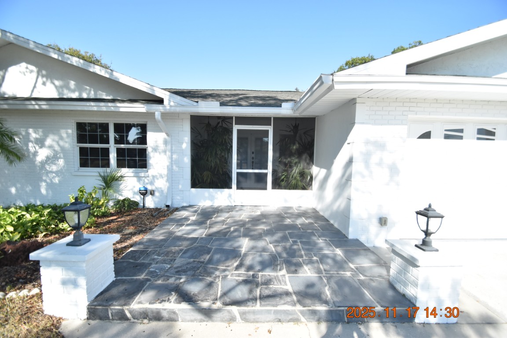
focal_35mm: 15
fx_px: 211
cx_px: 254
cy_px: 169
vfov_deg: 77.3
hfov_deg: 100.4
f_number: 3.5
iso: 800
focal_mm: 10
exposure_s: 1/3000
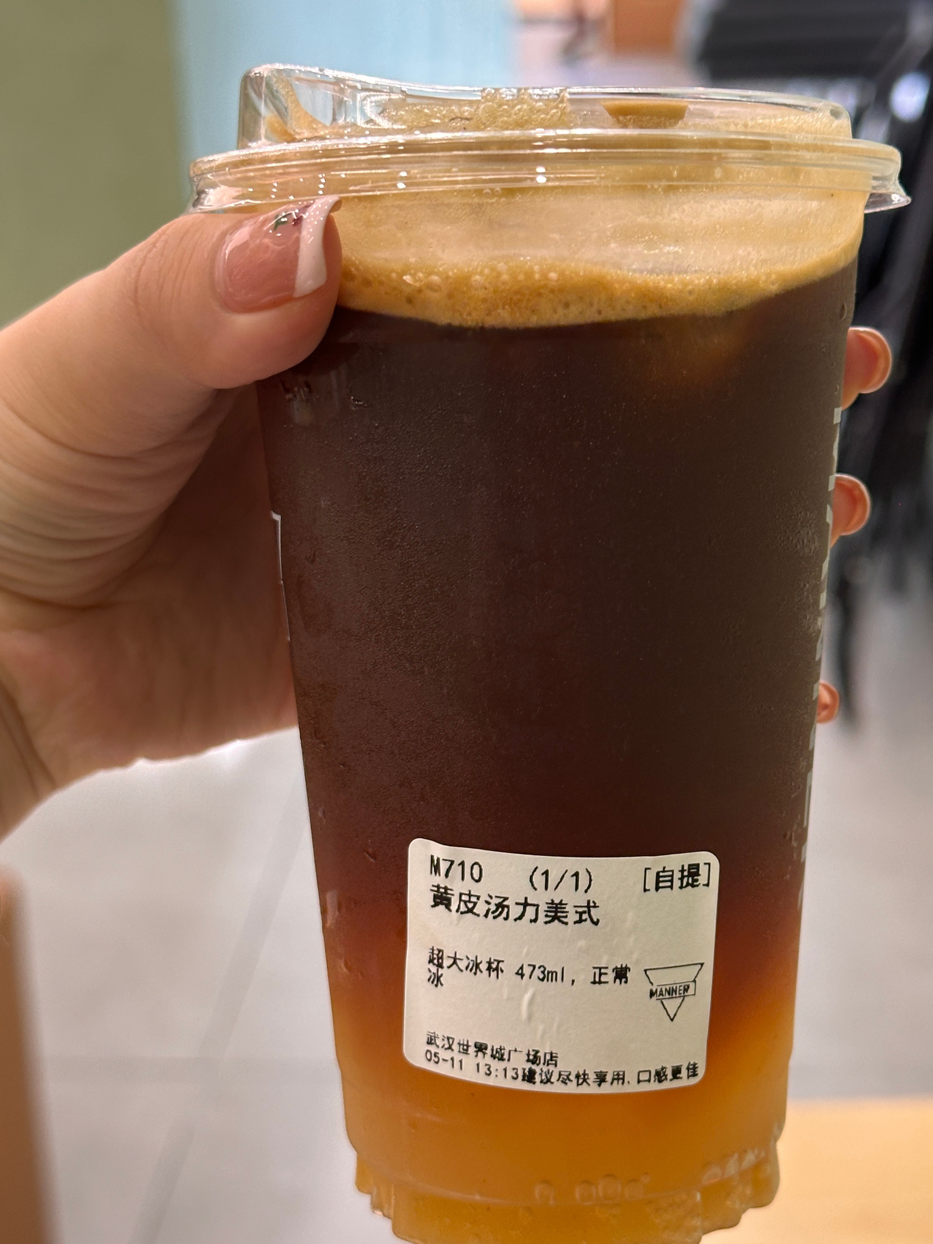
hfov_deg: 24.0
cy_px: 645
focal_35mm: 61
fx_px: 2192
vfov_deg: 31.7
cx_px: 572
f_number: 1.78
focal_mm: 6.86
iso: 125
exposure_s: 1/50
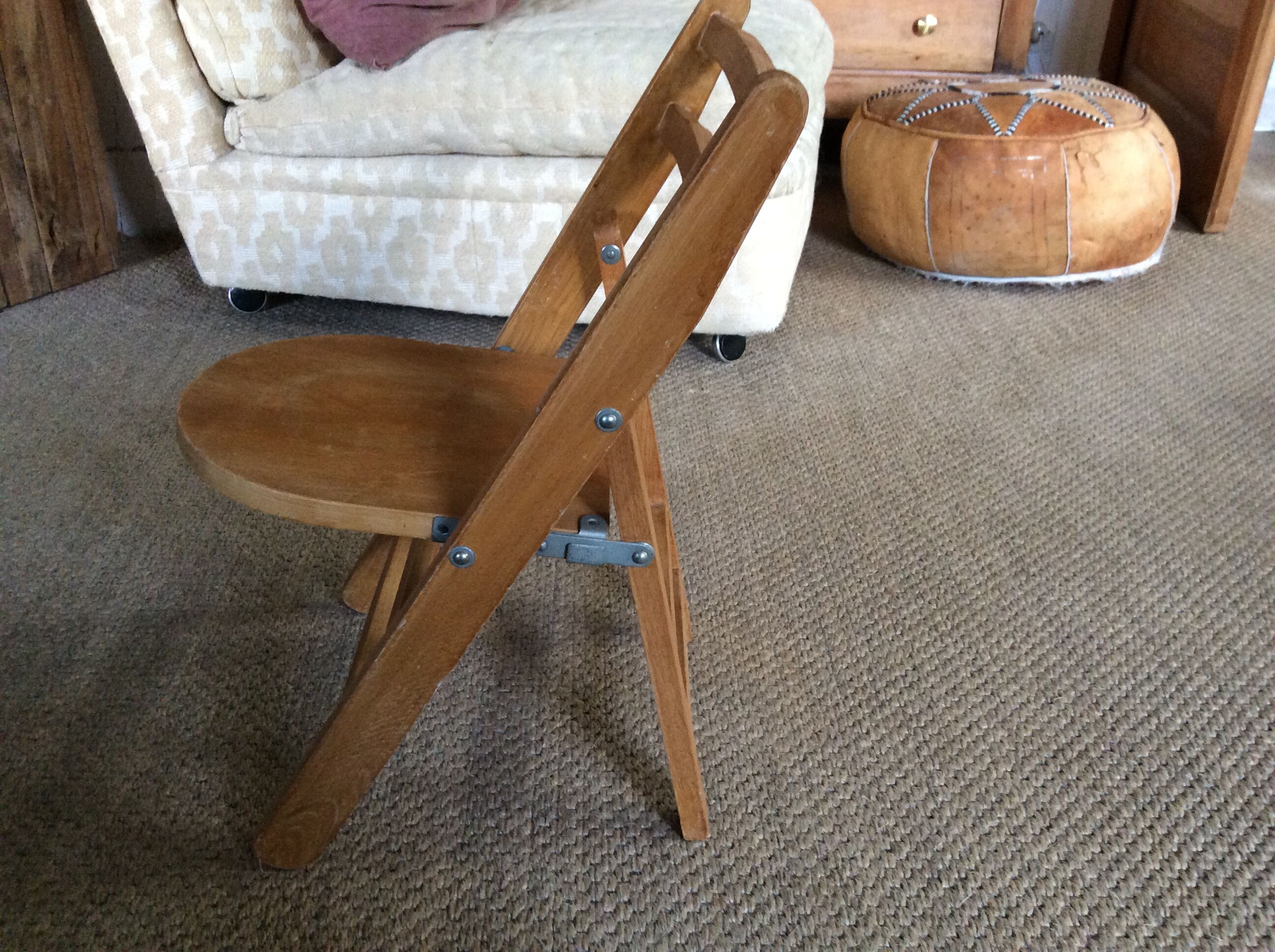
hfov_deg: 56.9
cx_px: 638
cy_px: 476
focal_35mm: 32
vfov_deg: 44.1
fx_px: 1177
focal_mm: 3.3
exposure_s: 1/25
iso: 160
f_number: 2.4
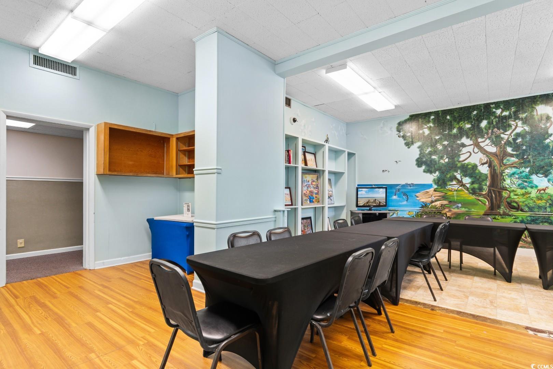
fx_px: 276
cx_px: 276
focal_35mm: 18
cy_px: 184
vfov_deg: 67.4
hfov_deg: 90.0
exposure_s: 1/4
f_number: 4.8
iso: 100
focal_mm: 12
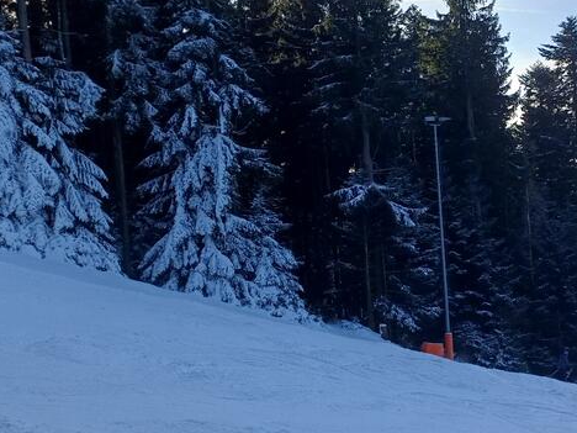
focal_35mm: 55
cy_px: 229
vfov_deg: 26.6
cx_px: 513
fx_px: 917
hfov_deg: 33.2
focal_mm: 4.65
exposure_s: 1/1353
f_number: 1.8
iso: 50
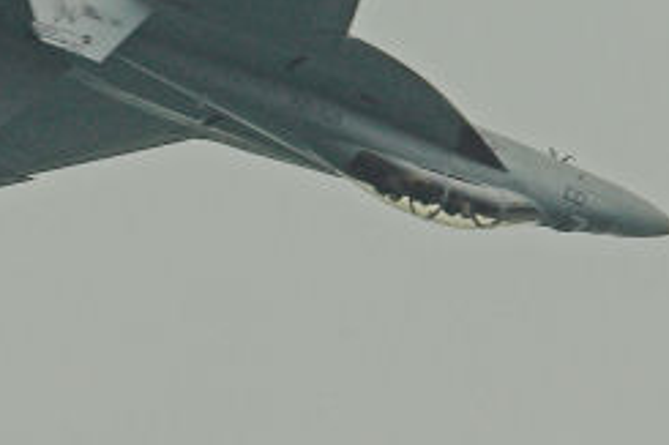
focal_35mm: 661
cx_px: 240
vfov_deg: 2.1
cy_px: 191
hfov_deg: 3.1
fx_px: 12275
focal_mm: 180
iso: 200
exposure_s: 1/500
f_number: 11
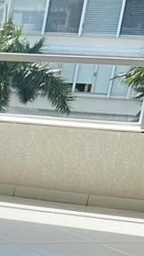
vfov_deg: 12.8
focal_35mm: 156
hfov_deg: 6.6
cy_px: 430
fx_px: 1059
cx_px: -369
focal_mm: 5.7
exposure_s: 1/2299
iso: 50
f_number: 1.5
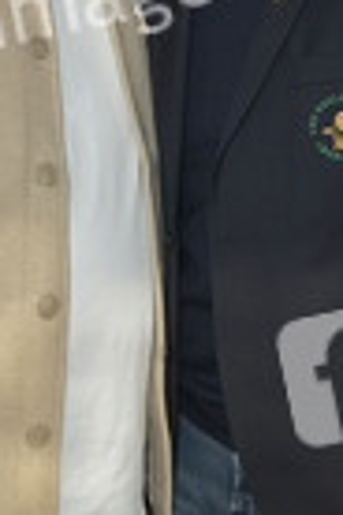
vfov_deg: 17.6
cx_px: 130
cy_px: 172
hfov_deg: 11.8
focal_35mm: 116
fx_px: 1658
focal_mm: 40
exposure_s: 1/200
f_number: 5.6
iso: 500
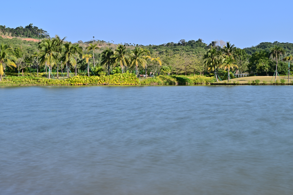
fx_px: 358
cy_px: 98
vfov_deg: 30.5
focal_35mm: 44
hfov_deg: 44.5
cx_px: 146
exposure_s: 3
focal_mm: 44
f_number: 22
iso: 64
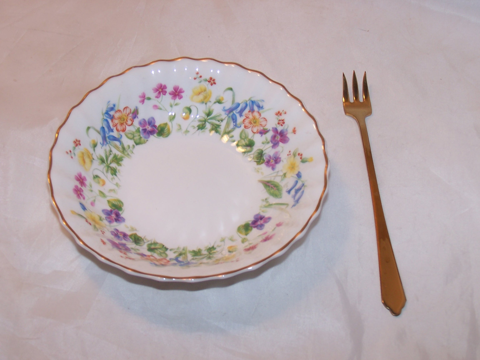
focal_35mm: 64
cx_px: 240
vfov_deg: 22.9
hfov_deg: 30.3
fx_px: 887
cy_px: 180
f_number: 3.2
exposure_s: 1/60
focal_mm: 10.7
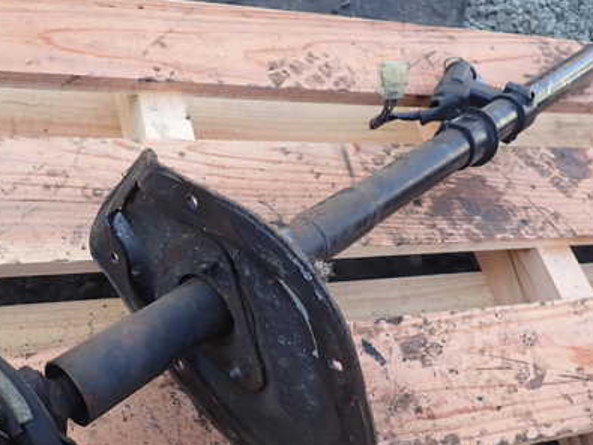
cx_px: 296
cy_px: 251
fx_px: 651
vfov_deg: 37.6
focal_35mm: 38
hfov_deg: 49.0
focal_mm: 4.5
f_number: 2.8
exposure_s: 1/160
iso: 100
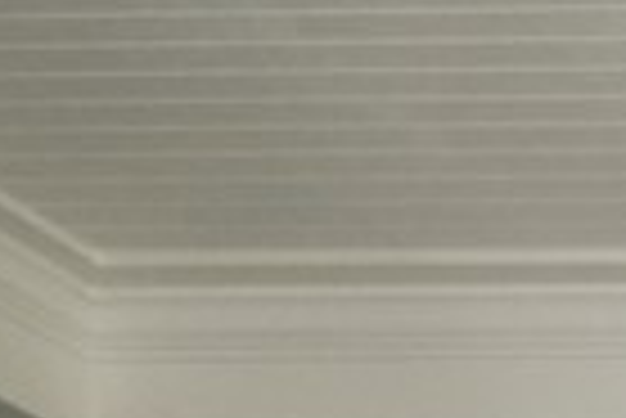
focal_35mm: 117
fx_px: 2037
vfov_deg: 8.4
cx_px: 2346
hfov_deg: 8.9
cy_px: 1499
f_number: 5.6
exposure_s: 1/250
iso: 220
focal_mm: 10
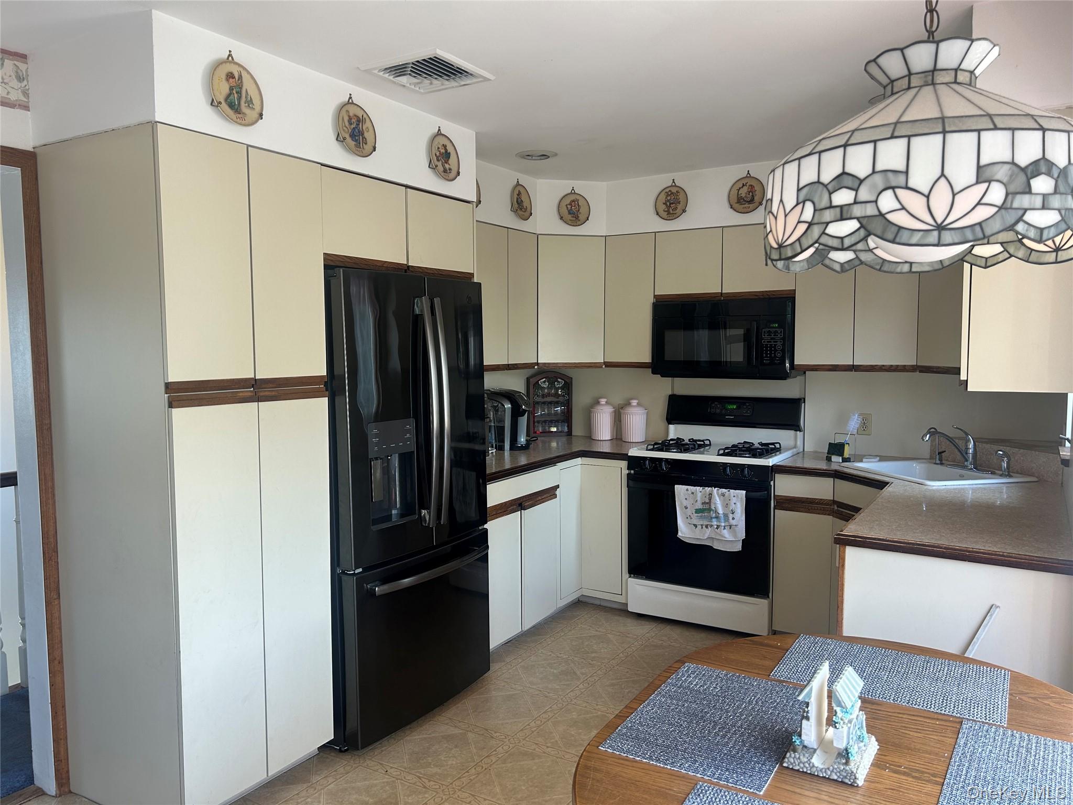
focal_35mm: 26
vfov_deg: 53.1
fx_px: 806
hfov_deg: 67.3
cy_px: 402
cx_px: 536
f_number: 1.5
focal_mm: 5.7
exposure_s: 1/120
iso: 50
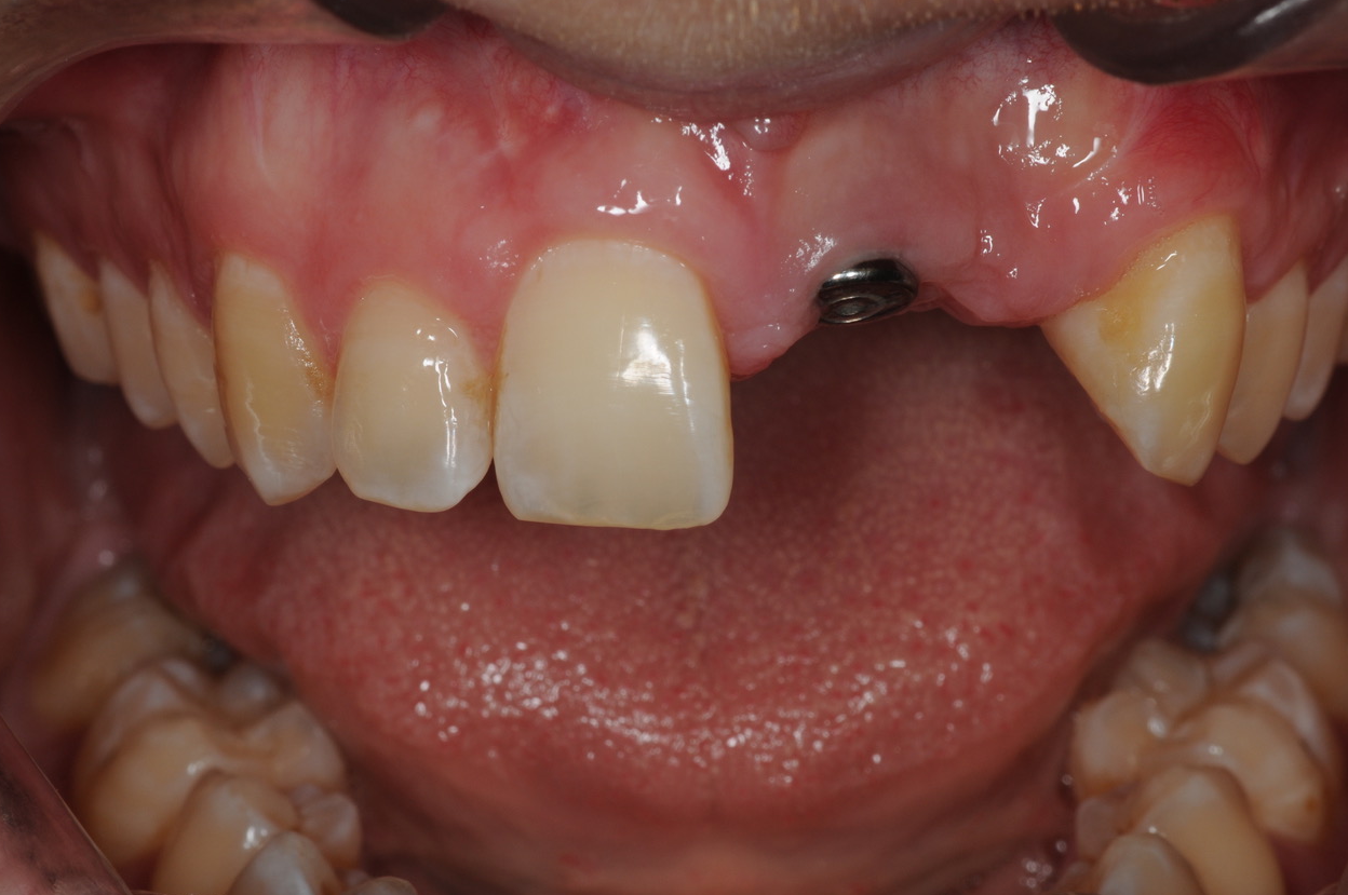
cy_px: 445
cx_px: 686
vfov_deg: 8.5
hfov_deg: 12.7
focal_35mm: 162
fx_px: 6041
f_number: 29
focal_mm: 105
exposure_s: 1/60
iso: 200
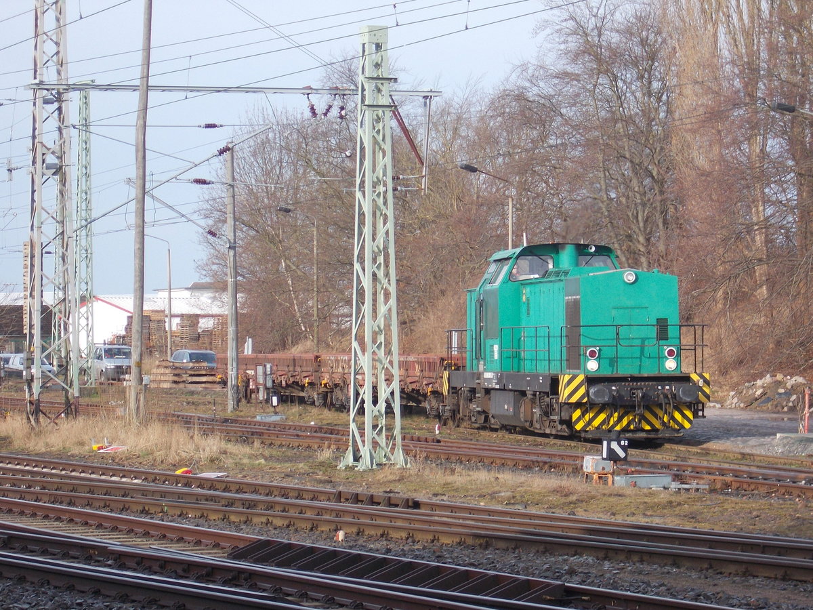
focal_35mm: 113
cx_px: 406
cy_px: 305
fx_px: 2654
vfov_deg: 13.1
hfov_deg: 17.4
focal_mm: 20.1
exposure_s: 1/100
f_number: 6
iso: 80
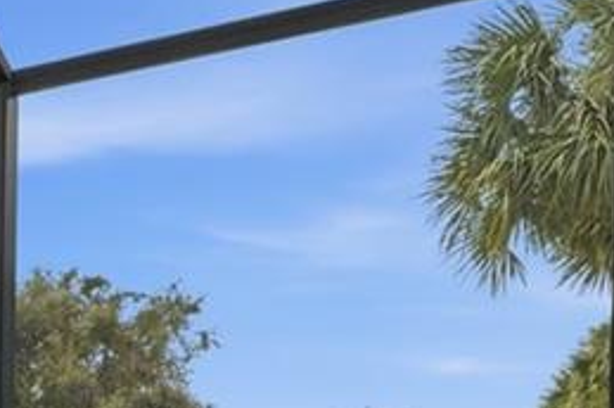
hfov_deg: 17.2
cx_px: -469
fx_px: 1686
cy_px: 663
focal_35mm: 99
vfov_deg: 12.9
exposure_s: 1/8000
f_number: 9
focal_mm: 25
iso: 400
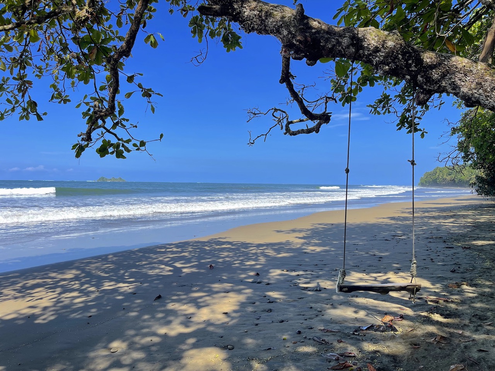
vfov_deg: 54.9
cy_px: 186
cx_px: 248
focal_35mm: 25
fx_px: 357
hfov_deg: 69.4
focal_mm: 5.1
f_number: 1.6
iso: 32
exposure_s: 1/874
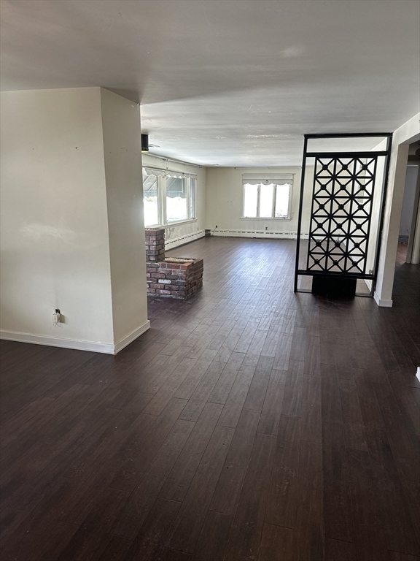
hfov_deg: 56.8
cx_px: 210
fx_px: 388
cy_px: 280
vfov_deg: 71.6
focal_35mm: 24
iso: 100
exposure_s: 1/120
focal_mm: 6.86
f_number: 1.78
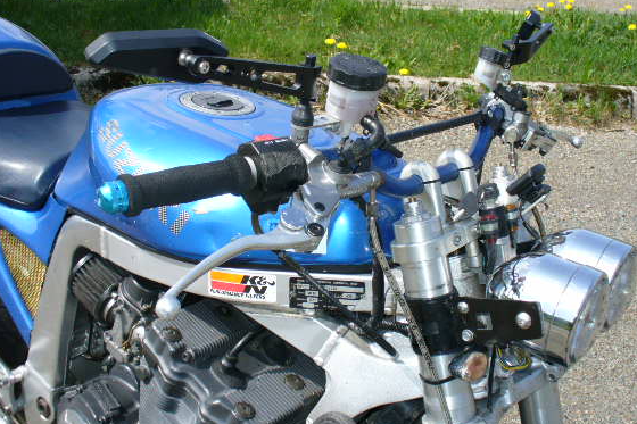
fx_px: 778
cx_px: 340
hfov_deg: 44.5
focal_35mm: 44
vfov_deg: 30.4
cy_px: 175
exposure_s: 1/200
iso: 80
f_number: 5.6
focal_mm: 6.1
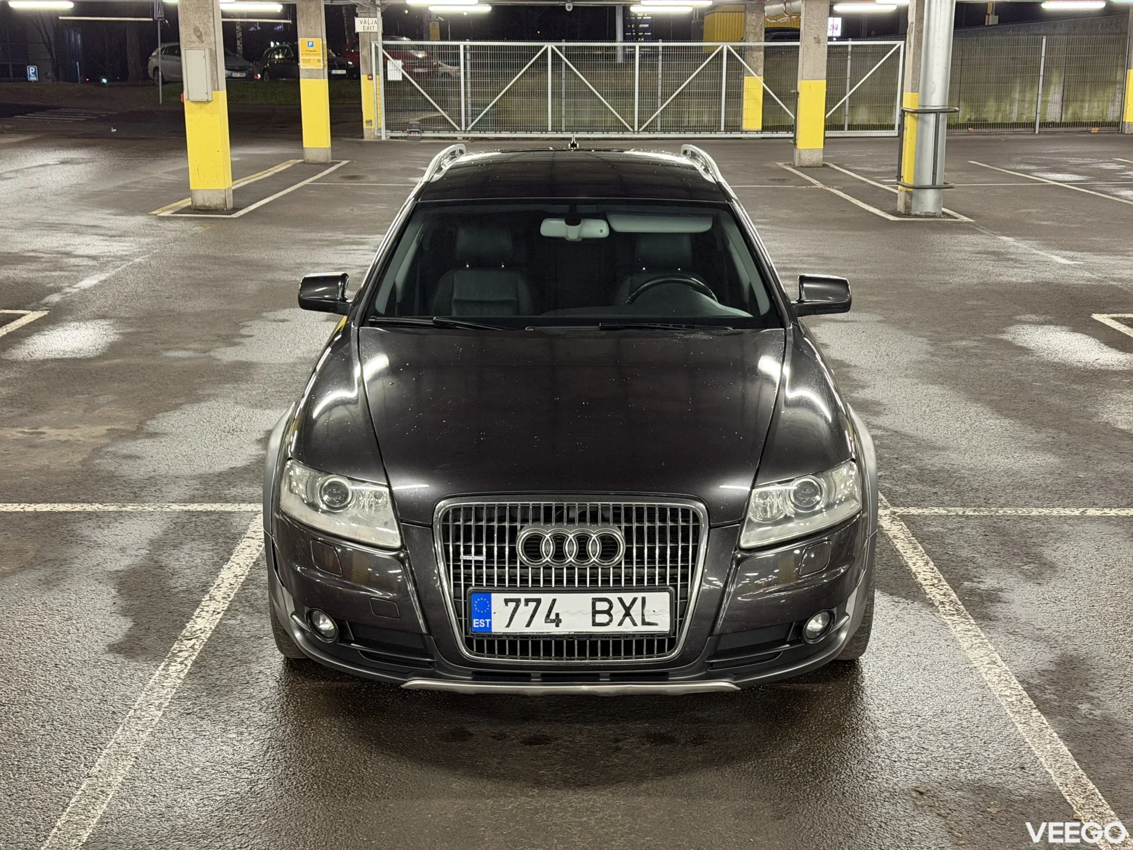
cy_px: 425
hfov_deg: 39.7
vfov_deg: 30.3
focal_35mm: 48
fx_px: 1571
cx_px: 566
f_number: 1.78
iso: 250
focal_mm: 6.76
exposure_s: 1/33
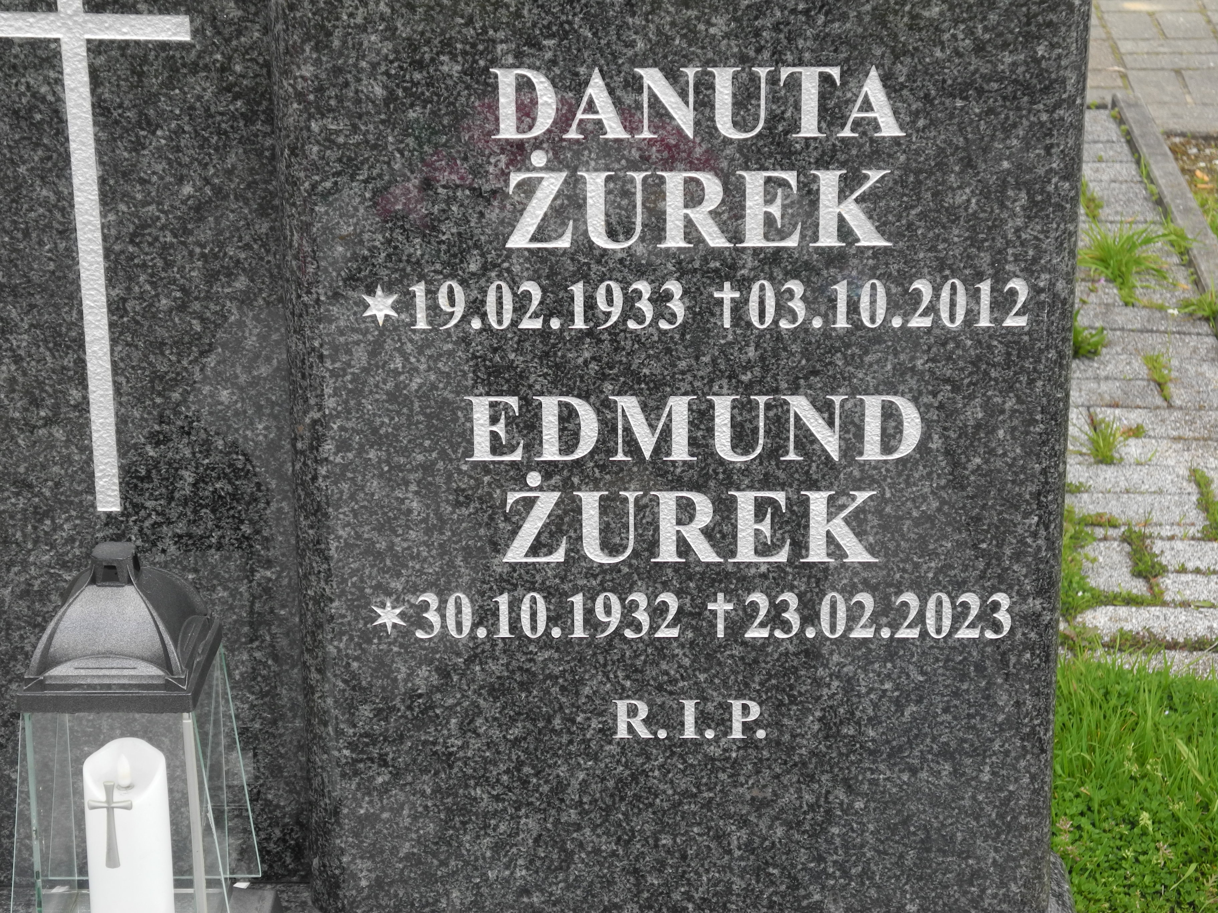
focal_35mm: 94
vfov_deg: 15.7
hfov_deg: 20.9
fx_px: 3307
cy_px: 456
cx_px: 609
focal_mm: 20.1
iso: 100
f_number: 4.5
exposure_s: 1/160
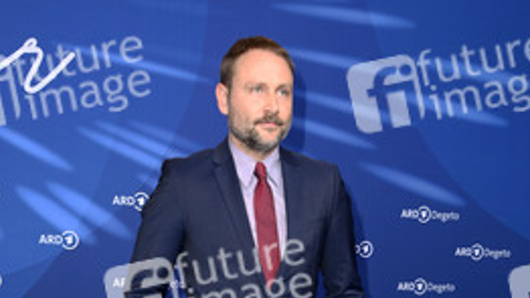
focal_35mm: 72
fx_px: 1011
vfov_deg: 15.9
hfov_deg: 29.4
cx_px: 267
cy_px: 389
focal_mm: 45
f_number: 5.6
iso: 1000
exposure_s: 1/250
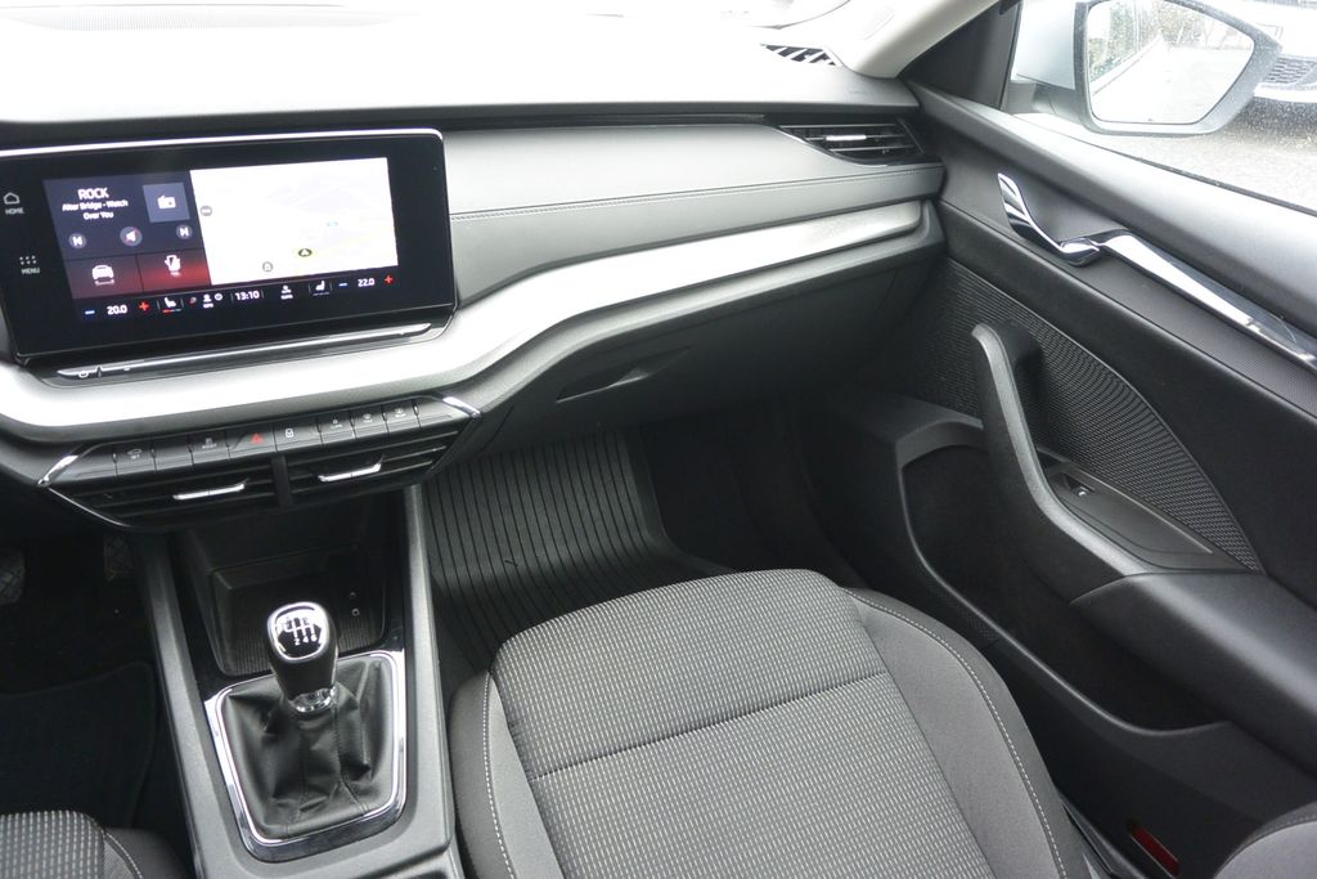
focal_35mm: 27
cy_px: 440
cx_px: 658
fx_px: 988
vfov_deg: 47.9
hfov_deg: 67.4
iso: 400
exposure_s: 1/60
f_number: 3.5
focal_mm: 10
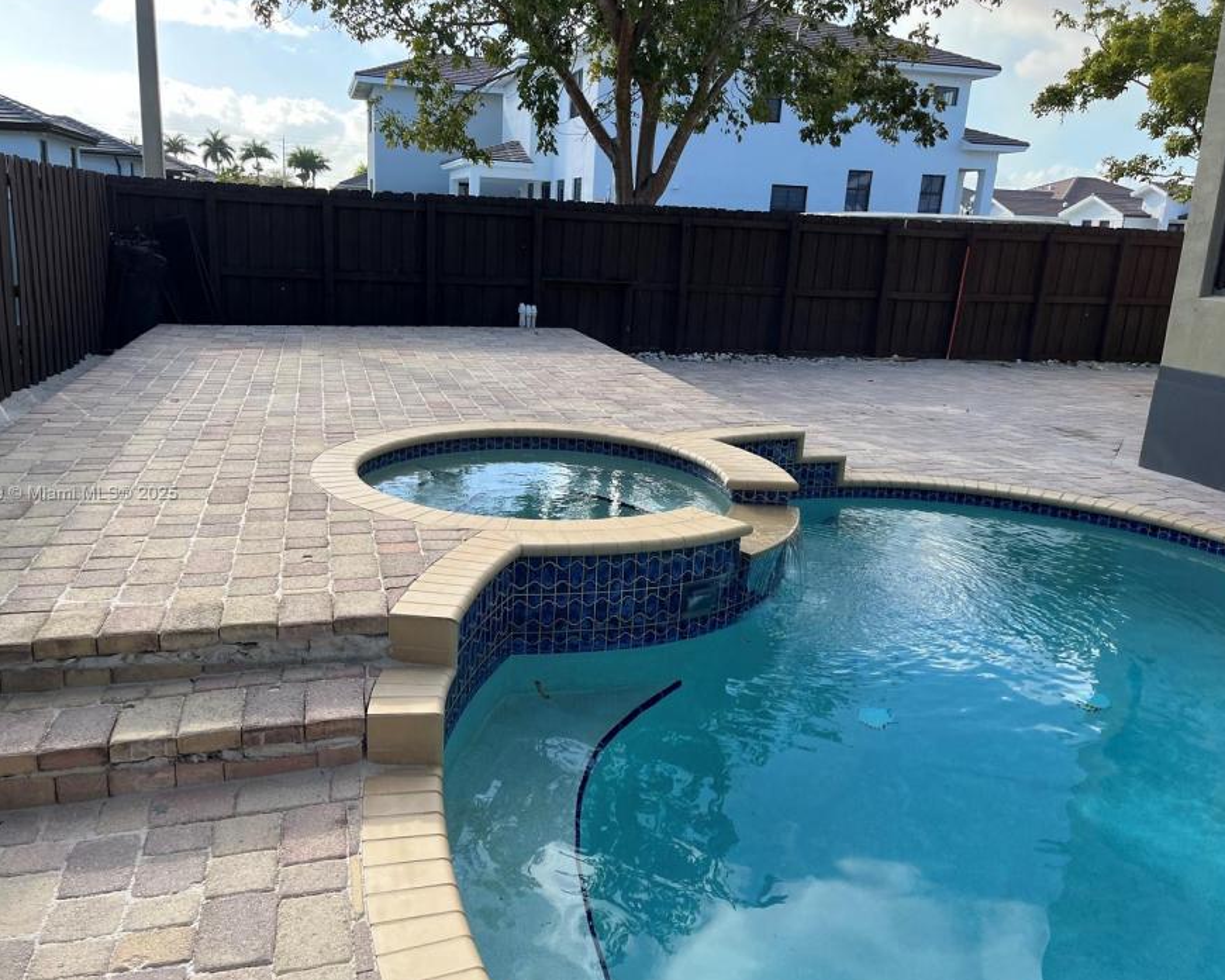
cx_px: 583
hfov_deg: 62.2
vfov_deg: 51.5
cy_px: 494
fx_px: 1015
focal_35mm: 28
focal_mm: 5.1
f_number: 1.6
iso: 50
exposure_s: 1/1355
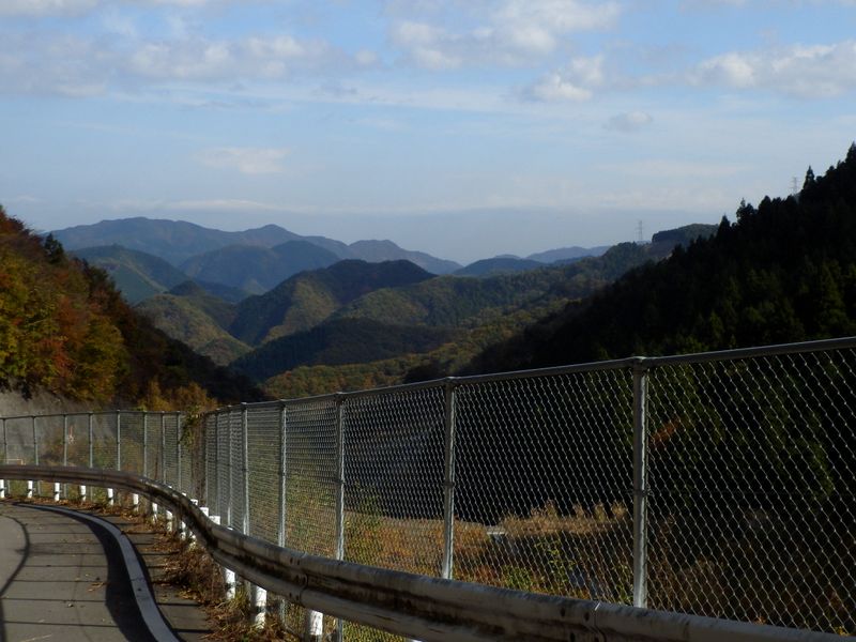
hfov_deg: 25.7
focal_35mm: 76
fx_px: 1879
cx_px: 428
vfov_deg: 19.4
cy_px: 321
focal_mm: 13.5
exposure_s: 1/160
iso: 80
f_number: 12.5
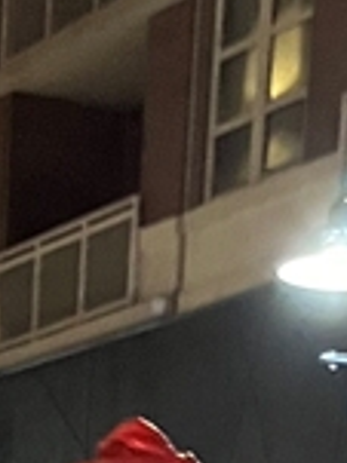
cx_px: -114
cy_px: 1460
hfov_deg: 8.3
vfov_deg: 8.9
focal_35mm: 176
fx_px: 2356
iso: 640
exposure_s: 1/30
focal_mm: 5.1
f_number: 1.6
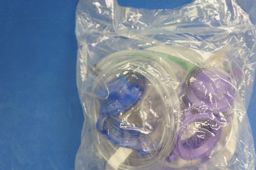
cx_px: 171
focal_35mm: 50
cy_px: 87
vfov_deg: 26.9
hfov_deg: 39.2
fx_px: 355
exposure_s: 1/40
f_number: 4
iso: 400
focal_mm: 24
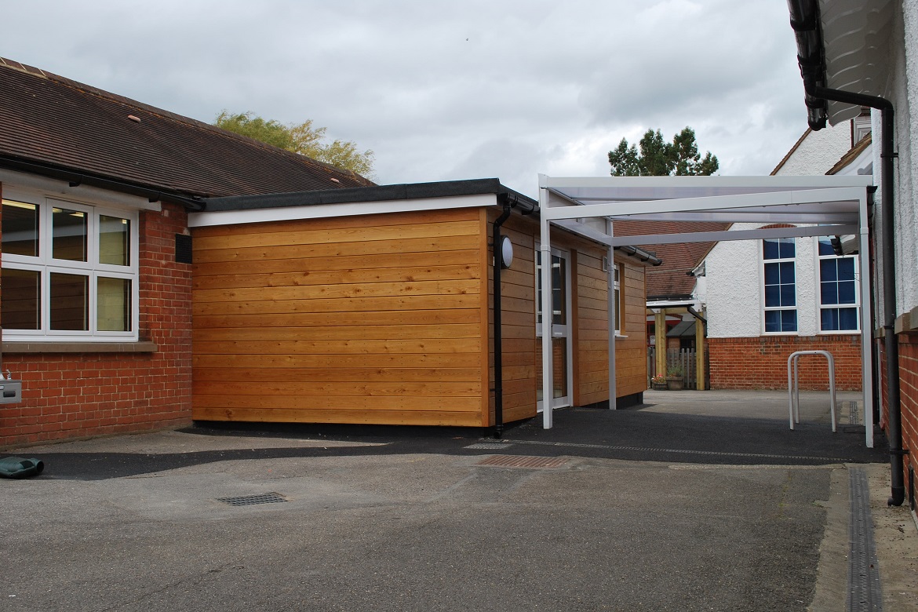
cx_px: 459
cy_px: 306
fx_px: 918
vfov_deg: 36.9
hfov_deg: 53.1
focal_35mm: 36
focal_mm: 24
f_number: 9
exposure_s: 1/160
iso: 200
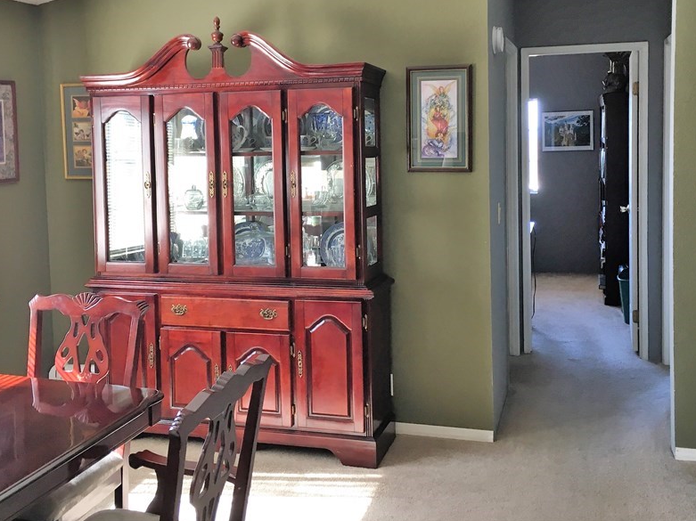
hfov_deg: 49.0
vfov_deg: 37.4
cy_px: 183
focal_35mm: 38
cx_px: 351
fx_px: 764
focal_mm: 4.15
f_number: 2.2
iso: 64
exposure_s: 1/30
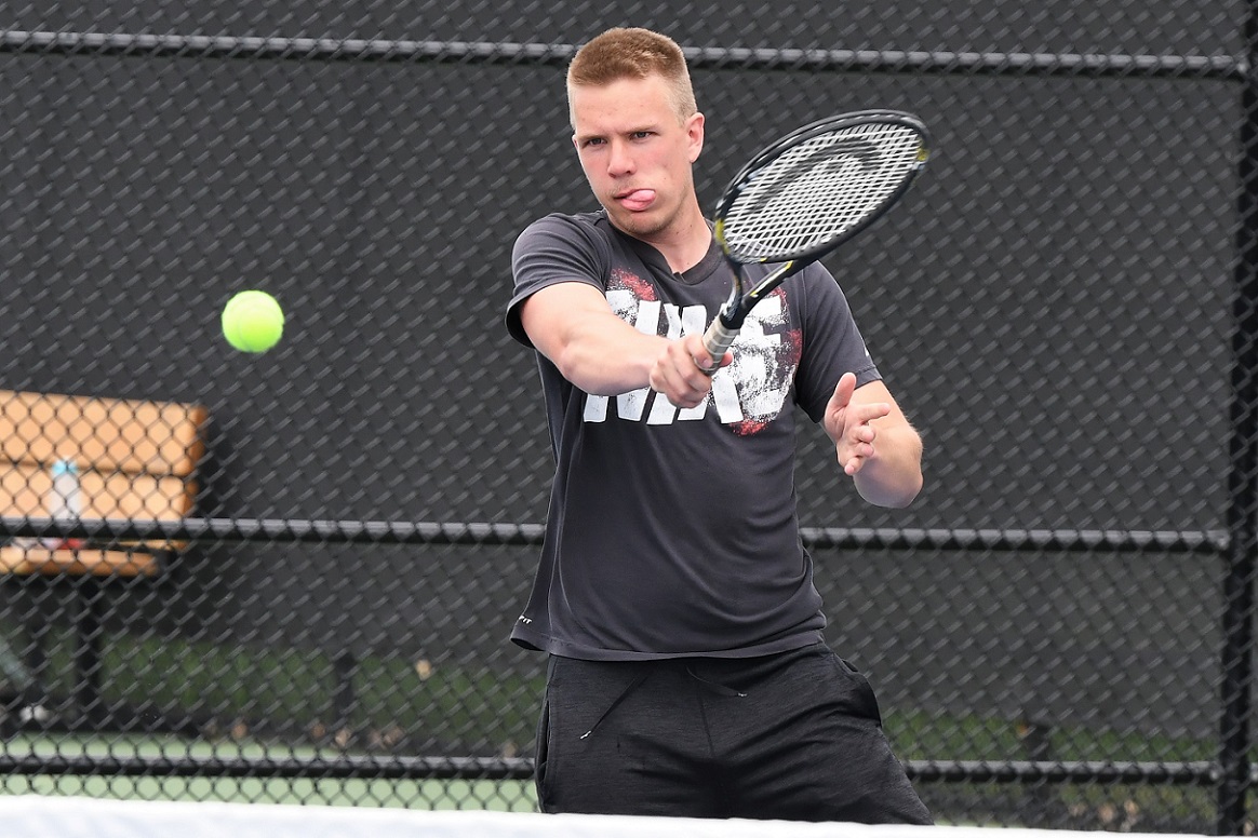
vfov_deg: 4.8
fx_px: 9958
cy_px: 419
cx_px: 629
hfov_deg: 7.2
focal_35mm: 285
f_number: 5.6
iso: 560
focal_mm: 190
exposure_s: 1/1250
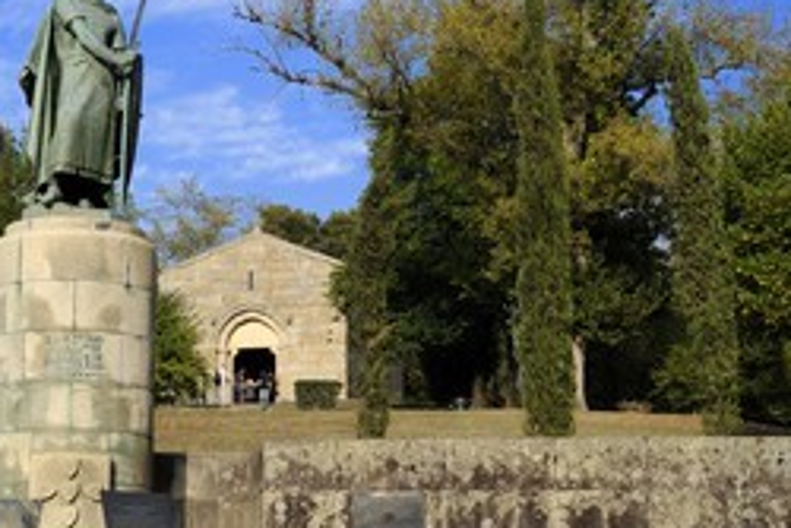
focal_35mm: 94
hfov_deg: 21.6
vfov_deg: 14.6
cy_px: 272
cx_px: 304
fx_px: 2066
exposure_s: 1/160
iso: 400
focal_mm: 56
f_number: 13
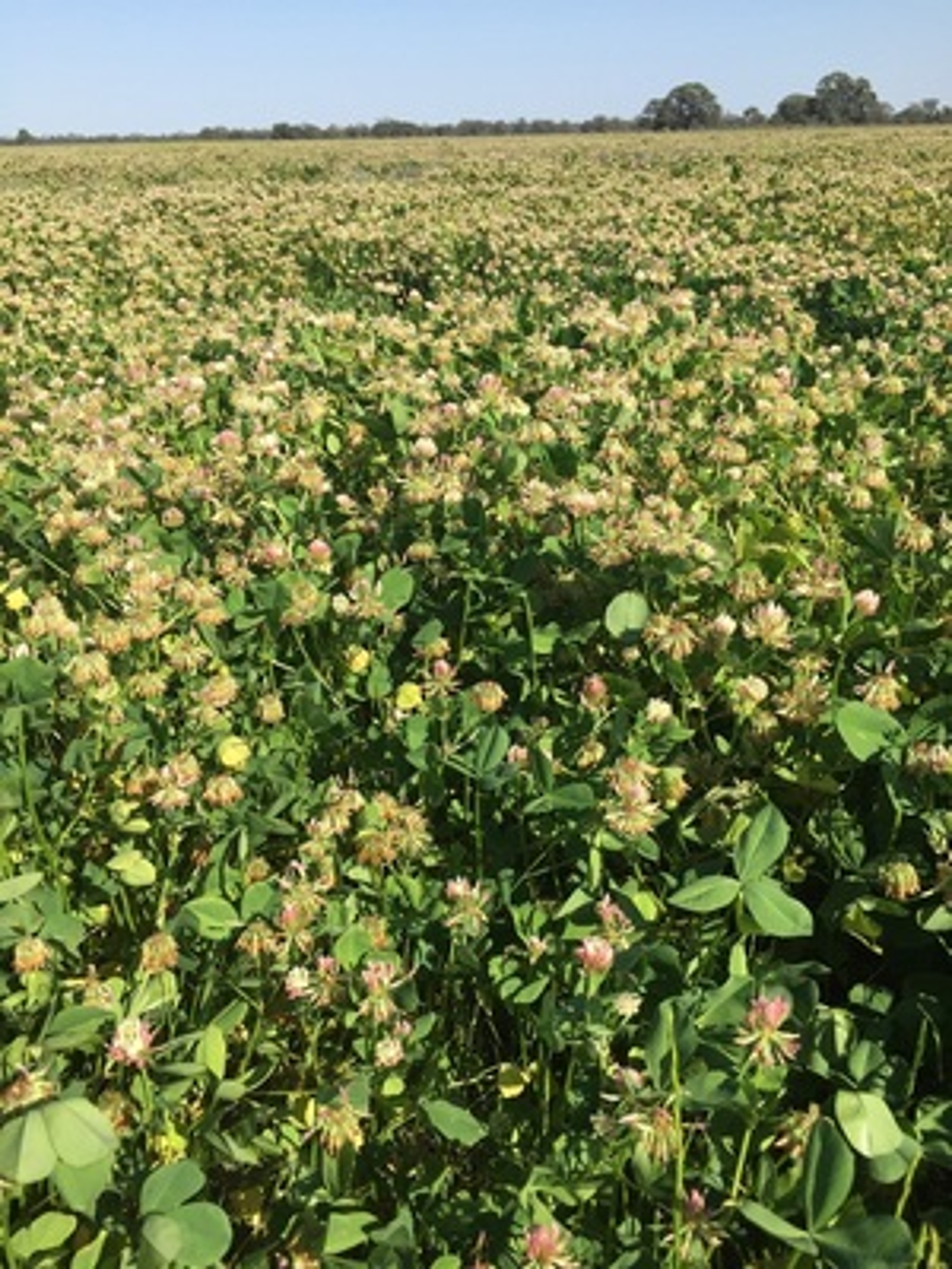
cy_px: 634
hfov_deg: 48.2
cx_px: 476
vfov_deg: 61.7
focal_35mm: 29
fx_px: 1063
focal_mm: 4.15
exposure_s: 1/1464
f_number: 2.2
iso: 32
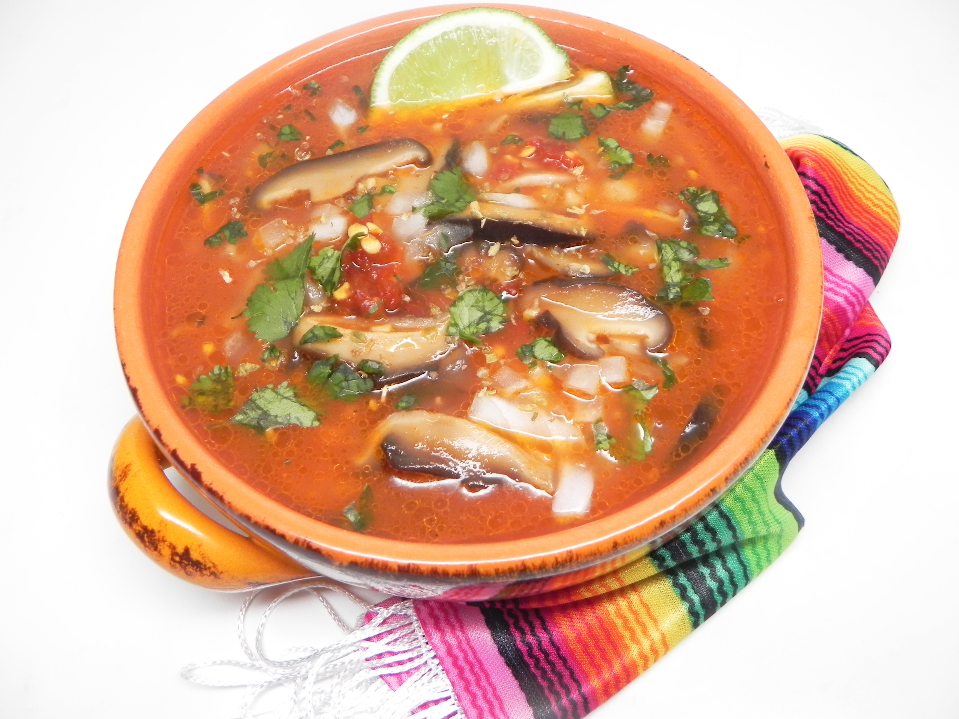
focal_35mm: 29
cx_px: 480
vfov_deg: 48.2
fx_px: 803
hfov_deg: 61.7
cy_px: 360
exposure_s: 1/31.5
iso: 170
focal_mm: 5.2
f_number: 2.8
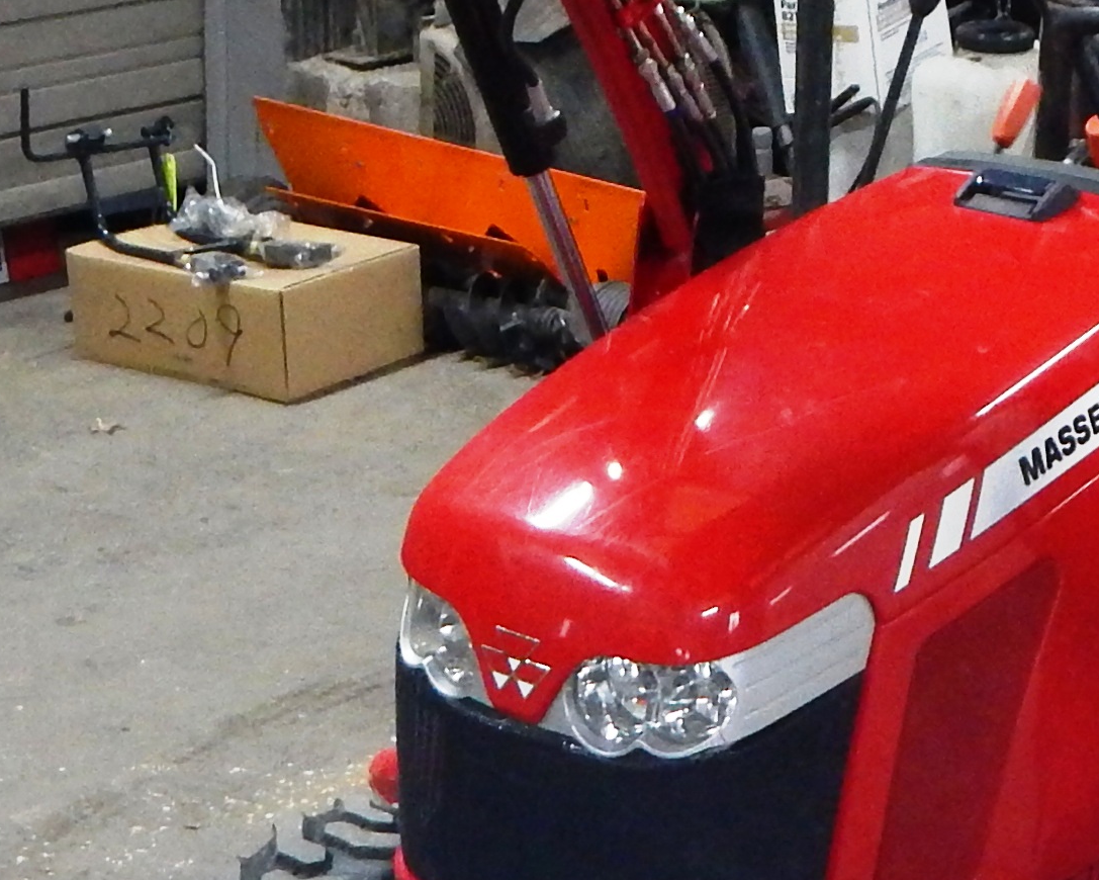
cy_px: 144
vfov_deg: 16.7
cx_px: 717
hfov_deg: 21.0
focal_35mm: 91
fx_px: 2960
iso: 400
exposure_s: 1/20
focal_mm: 4
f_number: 3
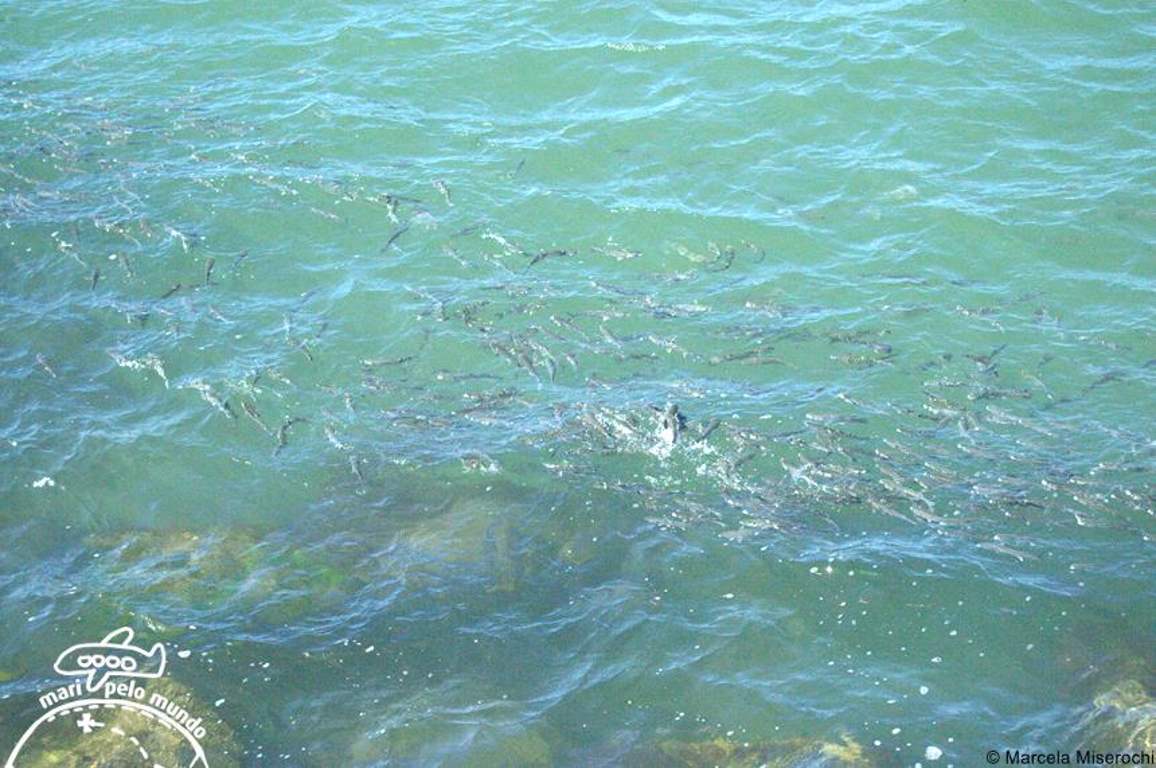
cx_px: 578
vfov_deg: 16.5
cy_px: 384
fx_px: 2646
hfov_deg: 24.6
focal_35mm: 82
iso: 200
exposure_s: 1/4000
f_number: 5.6
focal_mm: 55
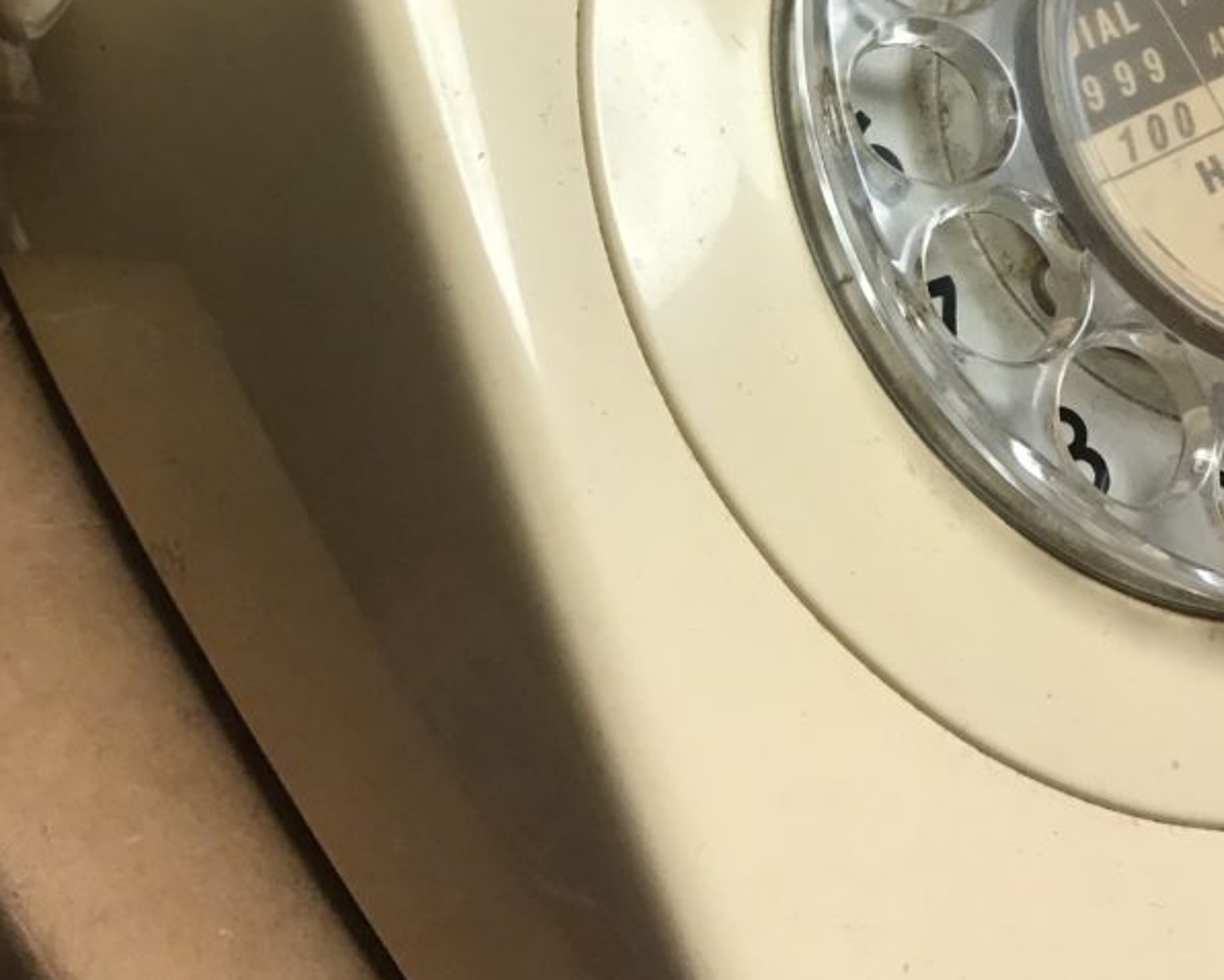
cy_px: 168
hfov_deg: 35.9
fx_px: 1884
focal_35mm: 52
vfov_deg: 28.4
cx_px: 719
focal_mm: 3.3
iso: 50
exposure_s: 1/33
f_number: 2.4
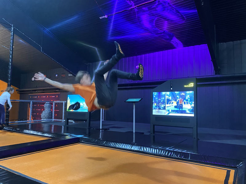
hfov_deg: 67.3
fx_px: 185
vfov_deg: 53.1
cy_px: 92
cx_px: 123
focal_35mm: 26
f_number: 1.8
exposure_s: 1/25
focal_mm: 4.25
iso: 640
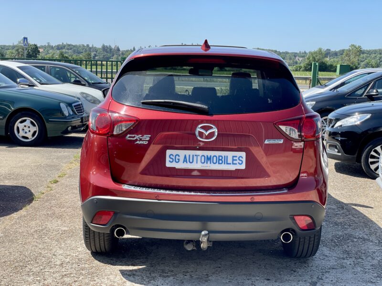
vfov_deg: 28.0
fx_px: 574
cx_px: 191
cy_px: 143
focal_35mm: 52
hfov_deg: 36.8
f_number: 2
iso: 32
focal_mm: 6
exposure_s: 1/773
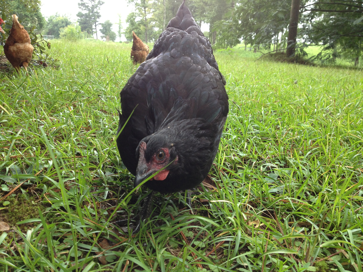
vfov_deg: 40.7
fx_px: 367
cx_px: 182
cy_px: 136
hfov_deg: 52.6
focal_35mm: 35
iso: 80
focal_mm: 4.28
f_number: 2.4
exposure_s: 1/120
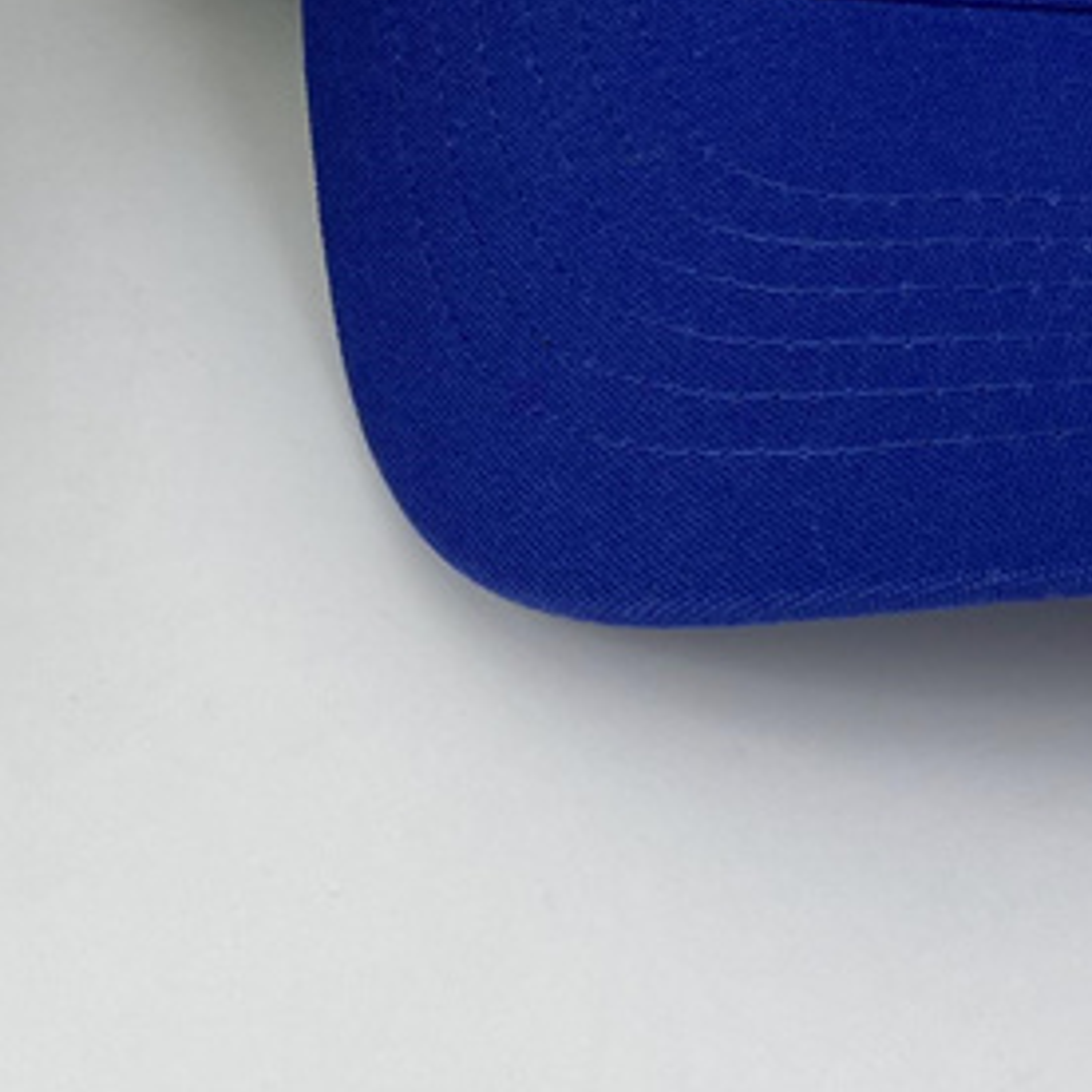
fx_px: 3569
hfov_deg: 17.1
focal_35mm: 100
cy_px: -253
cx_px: 55
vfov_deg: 16.6
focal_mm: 4.2
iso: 32
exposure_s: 1/131
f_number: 1.6
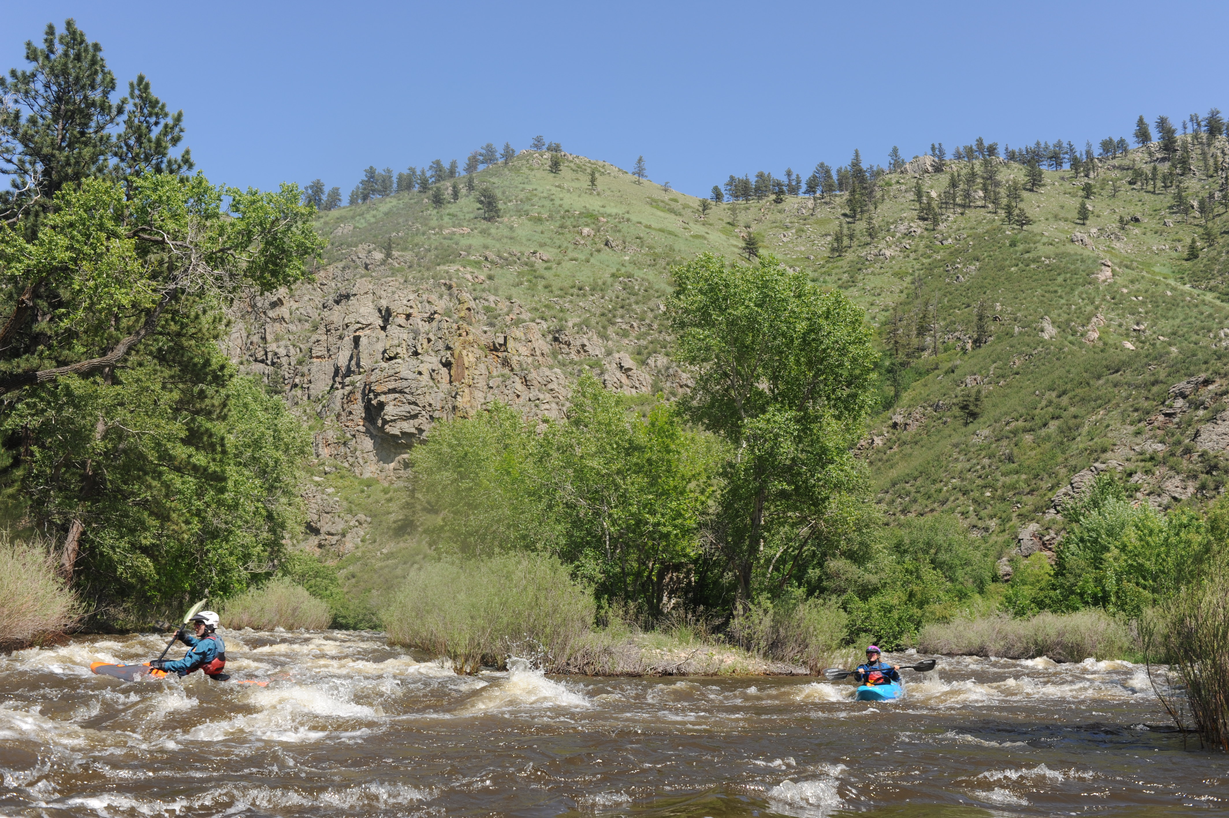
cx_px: 614
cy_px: 409
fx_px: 1194
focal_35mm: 35
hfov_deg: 54.5
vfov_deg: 37.8
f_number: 9
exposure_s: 1/320
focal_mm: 35
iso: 200
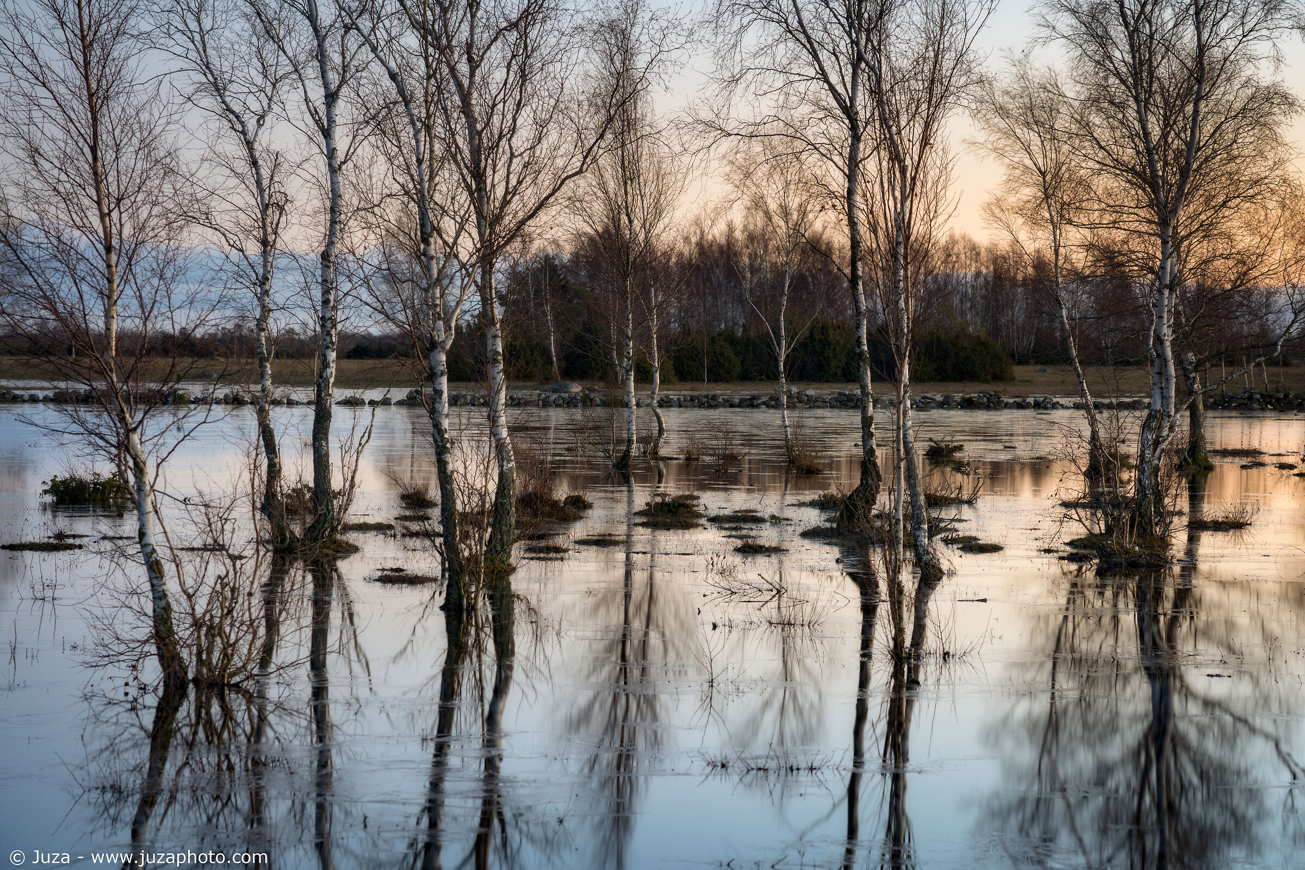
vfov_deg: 13.0
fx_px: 3806
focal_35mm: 105
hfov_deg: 19.5
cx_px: 652
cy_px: 435
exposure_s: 8
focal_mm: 105
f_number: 8
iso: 100
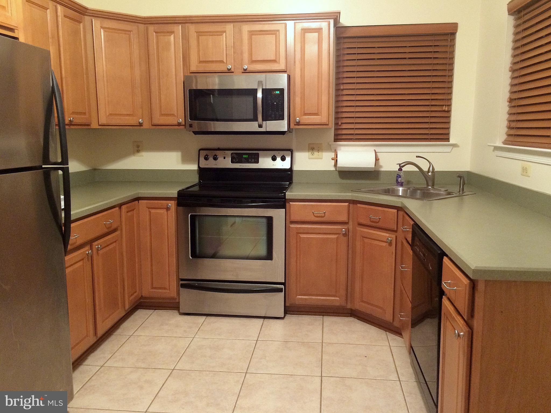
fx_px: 478
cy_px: 206
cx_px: 276
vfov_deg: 46.8
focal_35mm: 30
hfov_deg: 60.0
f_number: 2.2
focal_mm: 4.12
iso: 320
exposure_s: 1/17
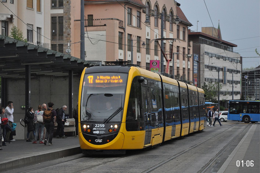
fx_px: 671
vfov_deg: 14.7
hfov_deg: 21.9
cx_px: 130
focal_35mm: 93
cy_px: 86
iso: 1600
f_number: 5.3
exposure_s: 1/400
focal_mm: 62
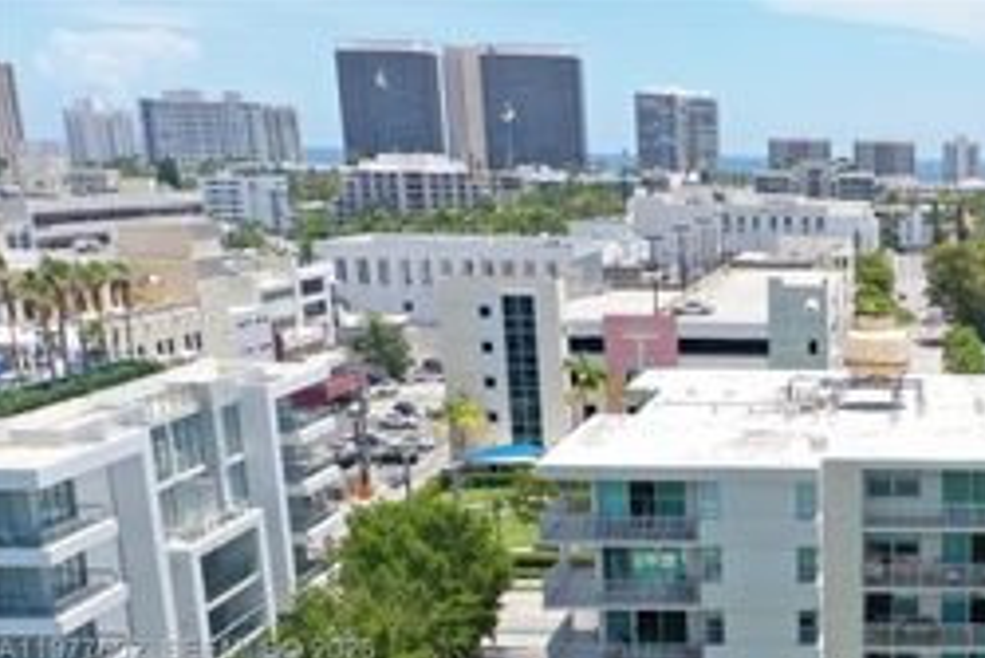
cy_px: 652
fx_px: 1533
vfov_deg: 23.3
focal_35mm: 56
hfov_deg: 32.8
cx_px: 977
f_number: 4.5
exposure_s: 1/640
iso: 100
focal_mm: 10.26
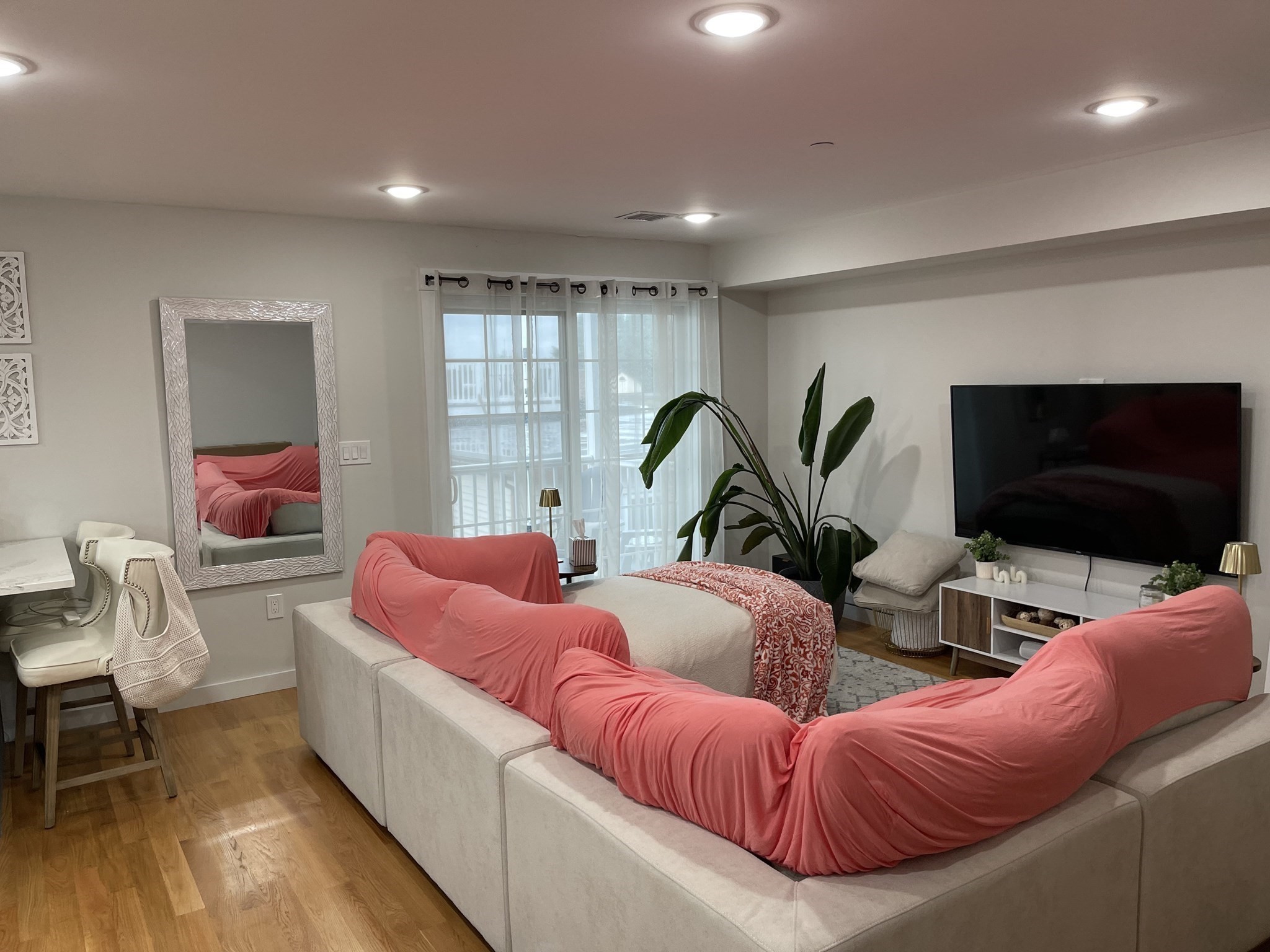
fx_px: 917
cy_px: 476
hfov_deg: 69.4
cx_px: 635
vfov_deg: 54.9
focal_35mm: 25
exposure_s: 1/120
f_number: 1.6
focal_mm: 5.1
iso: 100
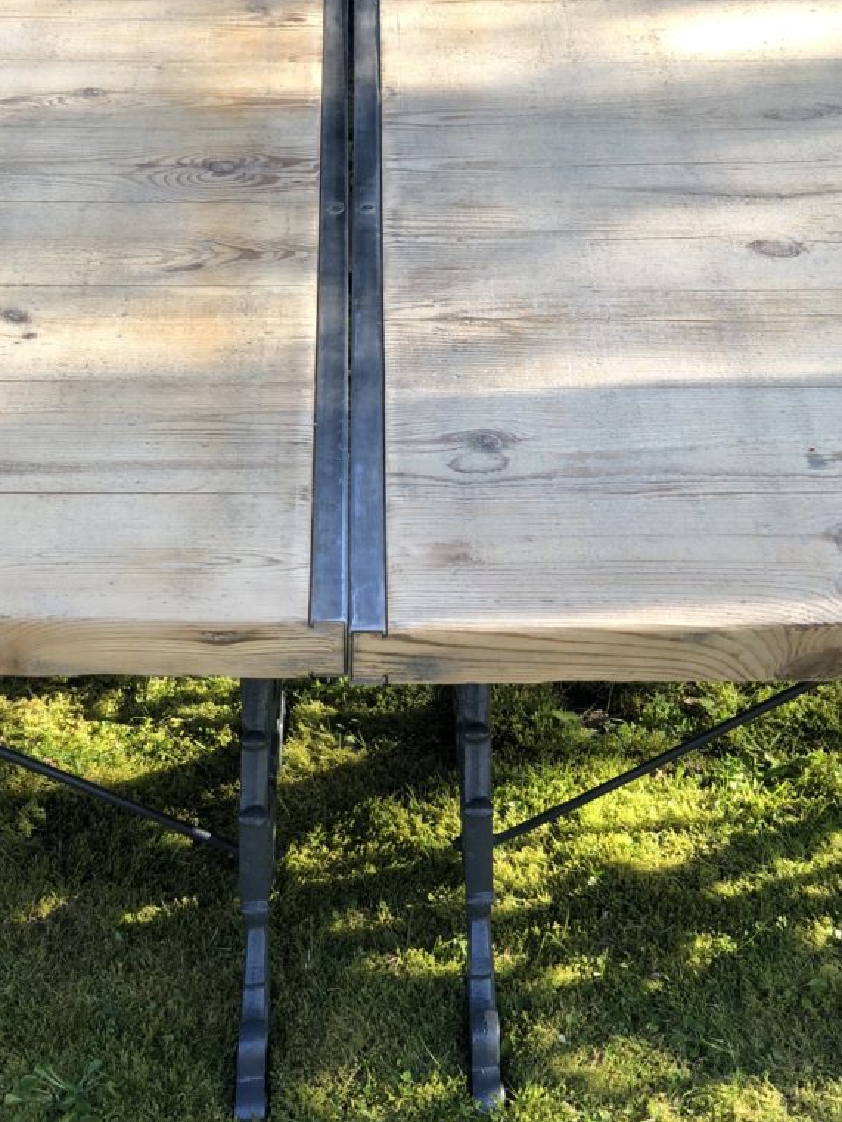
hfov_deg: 21.0
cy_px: 522
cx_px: 351
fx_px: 2270
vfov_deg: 27.8
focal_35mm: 70
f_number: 2.4
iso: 20
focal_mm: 6
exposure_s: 1/120
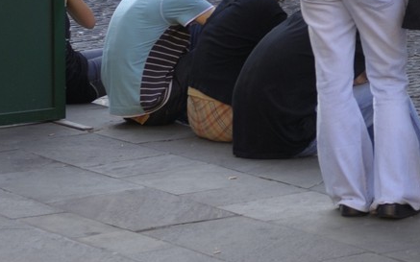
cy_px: -194
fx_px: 2175
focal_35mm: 190
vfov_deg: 6.8
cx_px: 748
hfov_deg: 10.4
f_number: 4.5
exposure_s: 1/45
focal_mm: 34
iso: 100
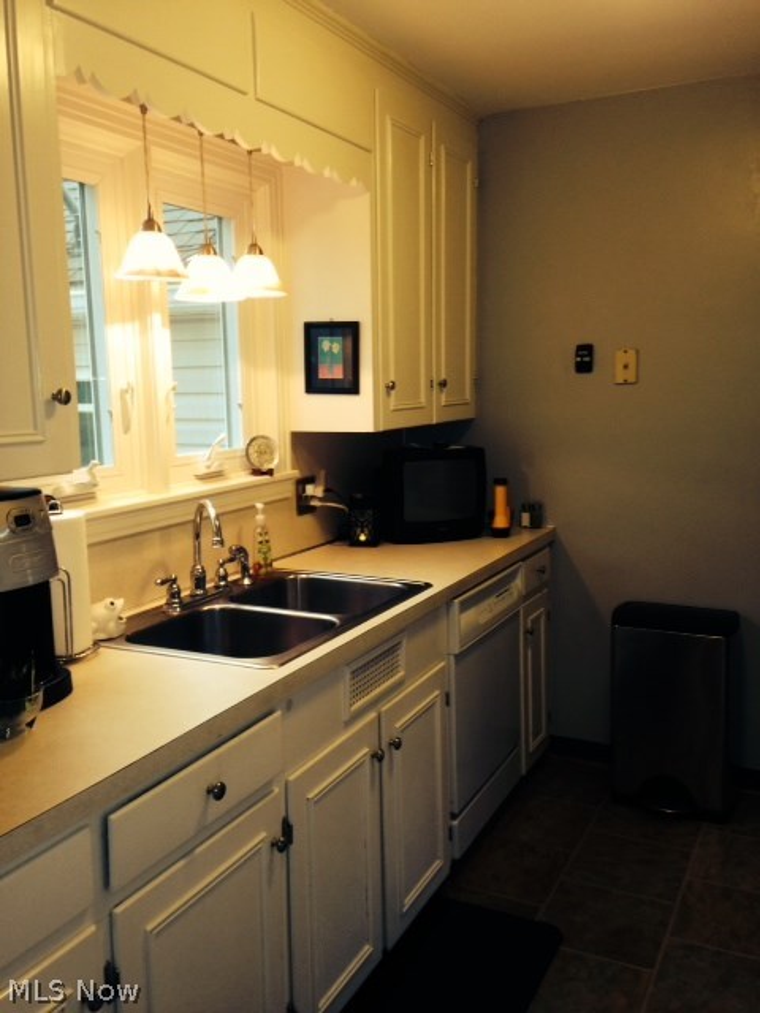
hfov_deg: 42.9
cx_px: 380
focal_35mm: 33
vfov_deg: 55.4
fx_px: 966
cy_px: 506
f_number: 2.4
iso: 80
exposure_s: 1/20
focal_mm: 4.12
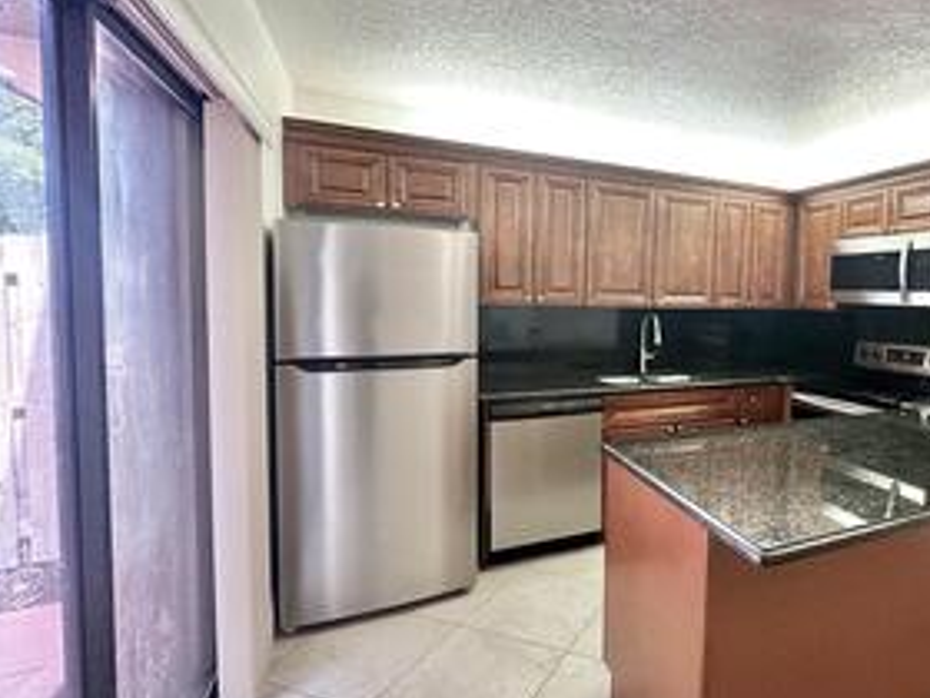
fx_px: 537
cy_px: 329
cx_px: 654
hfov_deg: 77.8
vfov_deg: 65.9
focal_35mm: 20
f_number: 2.2
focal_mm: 2.22
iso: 320
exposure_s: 1/120
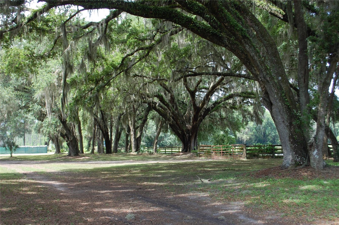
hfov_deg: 46.4
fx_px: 395
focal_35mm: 42
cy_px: 112
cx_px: 170
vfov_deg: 31.8
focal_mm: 28
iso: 280
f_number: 5.6
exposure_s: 1/125
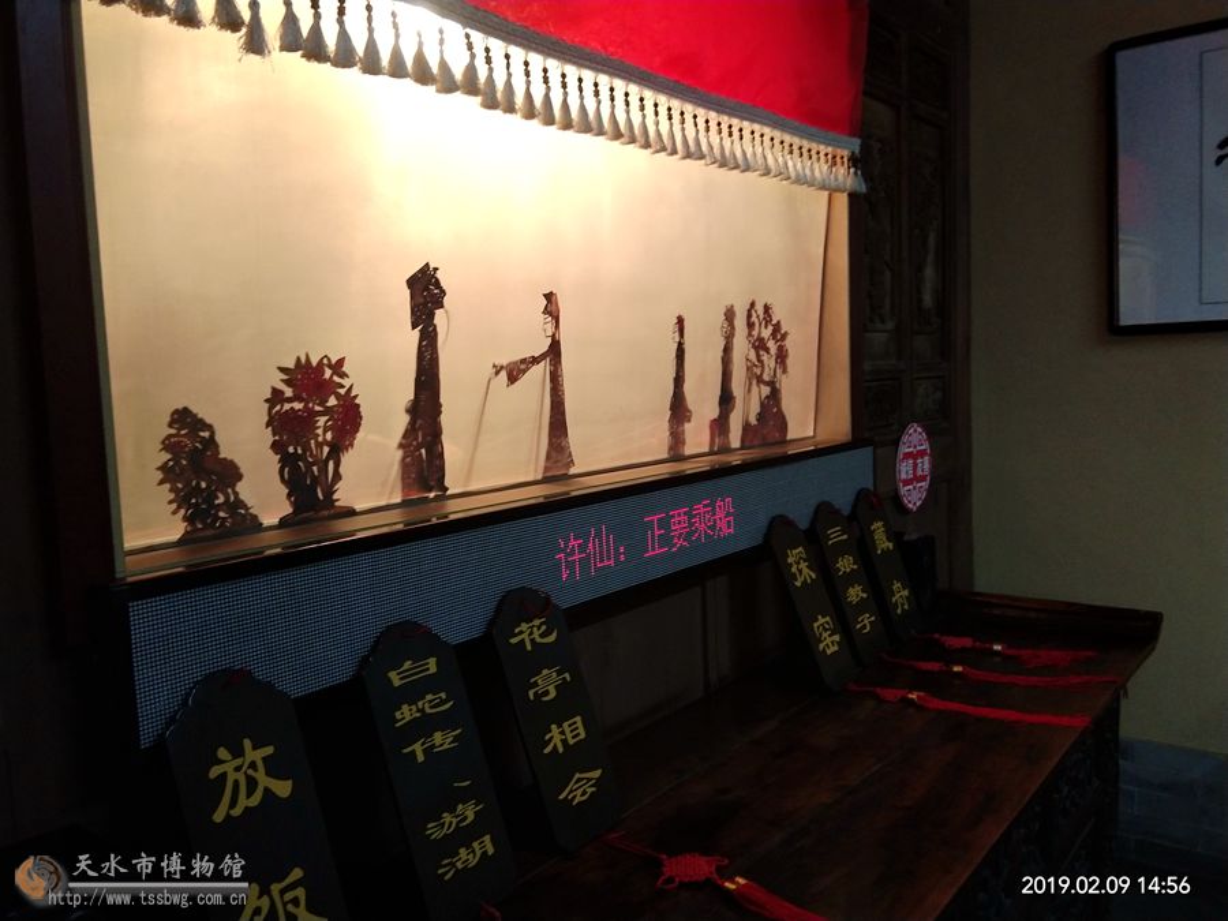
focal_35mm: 31
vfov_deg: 45.4
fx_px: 1100
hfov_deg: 58.4
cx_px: 614
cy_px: 460
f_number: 2.2
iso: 500
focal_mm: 3.69
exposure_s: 1/25
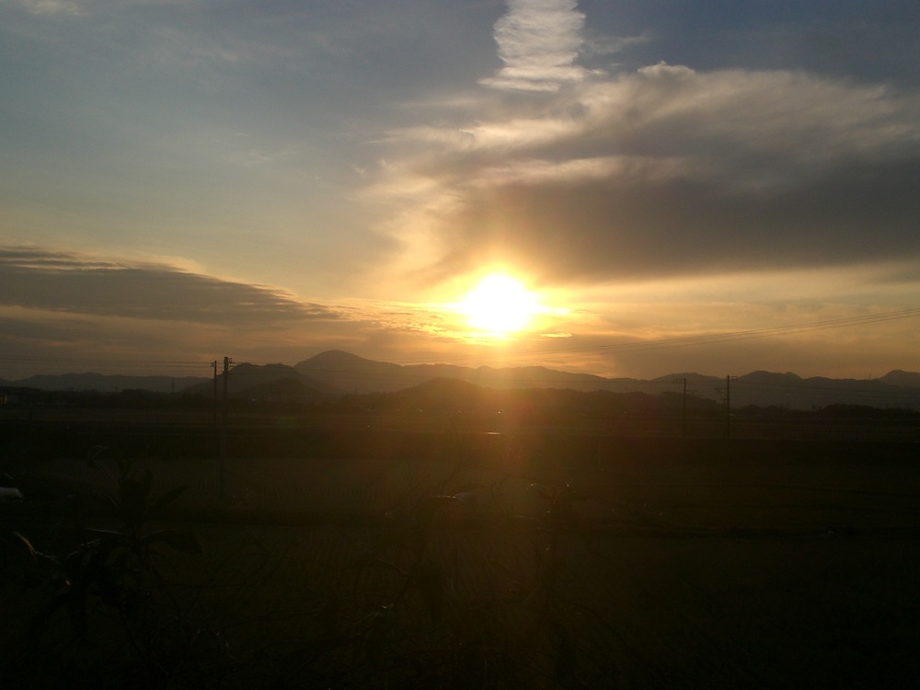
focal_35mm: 51
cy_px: 345
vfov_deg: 28.6
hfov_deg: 37.5
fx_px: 1355
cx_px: 460
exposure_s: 1/640
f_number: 5.1
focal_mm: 8.44
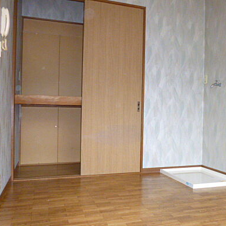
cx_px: 151
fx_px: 259
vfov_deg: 47.2
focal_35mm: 35
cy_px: 114
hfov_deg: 46.5
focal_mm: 4.3
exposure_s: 1/60
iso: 320
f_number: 2.5
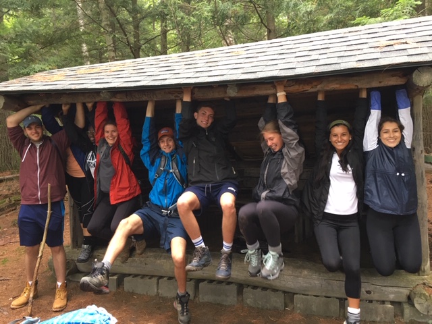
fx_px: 362
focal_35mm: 29
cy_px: 162
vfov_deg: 48.2
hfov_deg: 61.7
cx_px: 216
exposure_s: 1/30
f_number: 2.2
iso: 80
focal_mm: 4.15
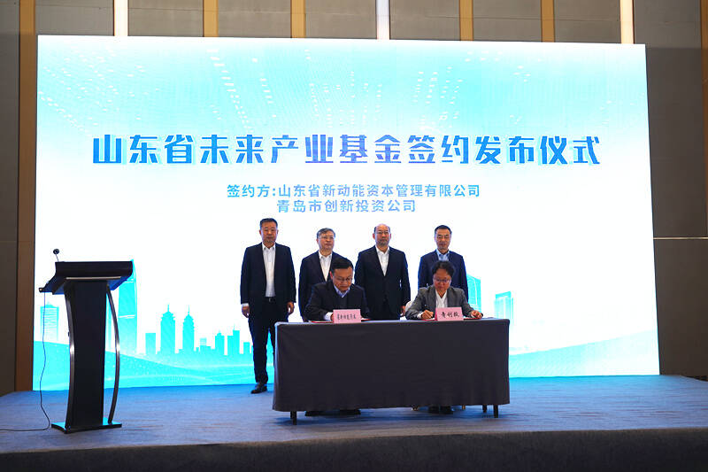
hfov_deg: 44.5
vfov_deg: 30.5
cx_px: 354
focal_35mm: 44
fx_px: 865
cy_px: 236
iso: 320
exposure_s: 1/100
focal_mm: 44
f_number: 4
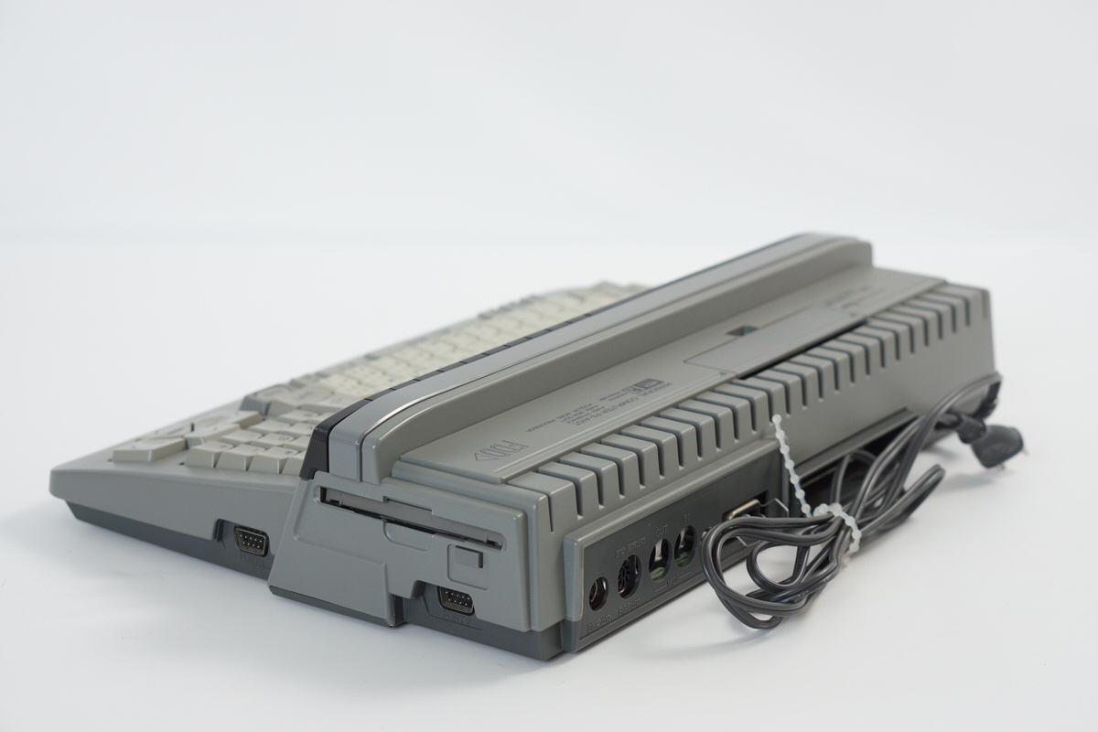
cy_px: 366
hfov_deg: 27.0
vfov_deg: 18.2
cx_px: 549
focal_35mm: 75
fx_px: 2287
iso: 320
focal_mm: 50
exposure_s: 1/80
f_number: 6.3
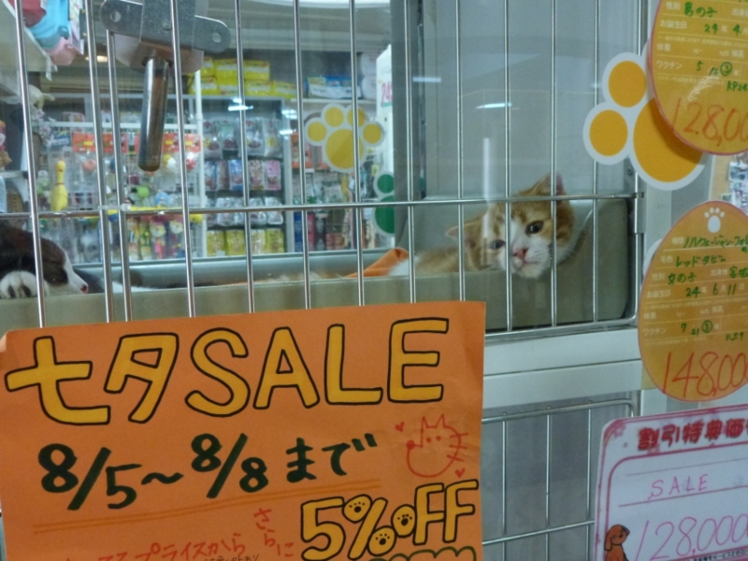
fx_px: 670
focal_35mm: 31
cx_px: 374
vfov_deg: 45.4
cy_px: 280
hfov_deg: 58.4
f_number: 3.5
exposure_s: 1/40
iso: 400
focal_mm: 5.4
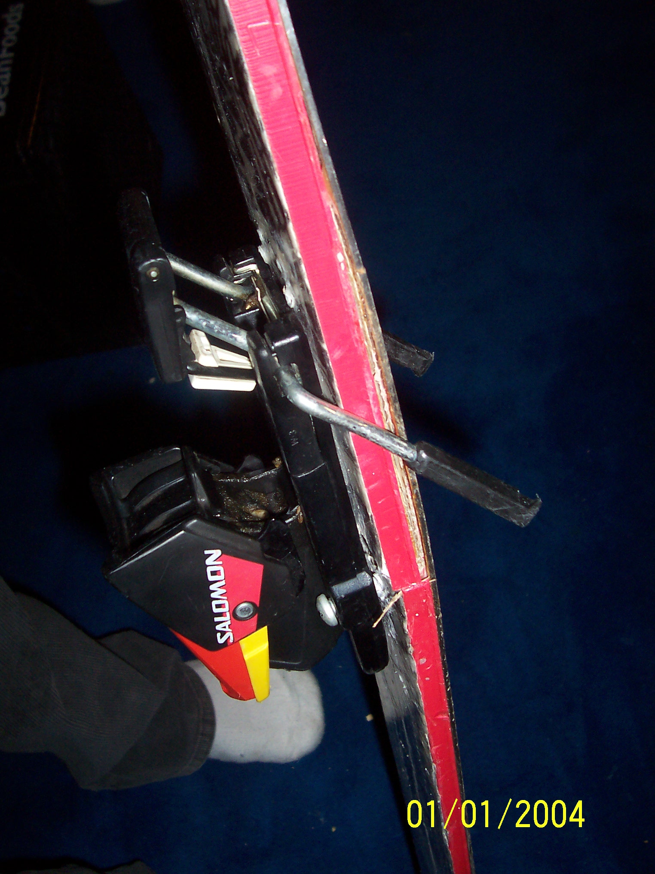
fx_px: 933
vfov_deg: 50.1
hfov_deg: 38.7
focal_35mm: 37
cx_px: 328
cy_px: 437
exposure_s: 1/60
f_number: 2.8
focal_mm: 5.6
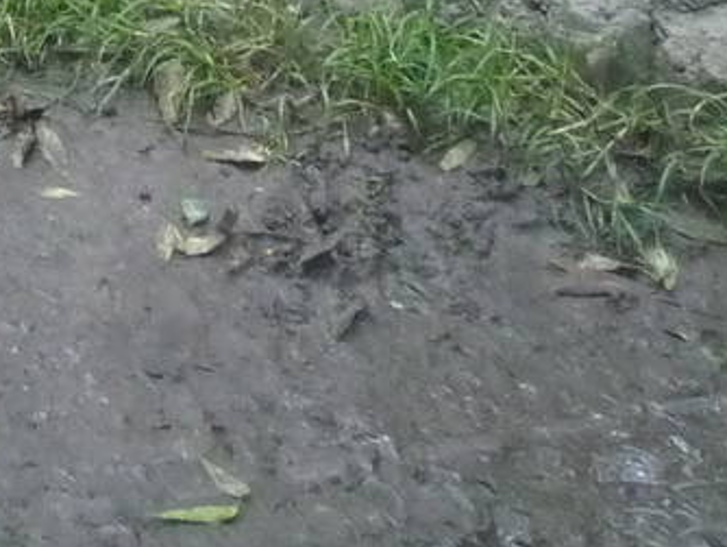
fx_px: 2816
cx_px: -586
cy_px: -686
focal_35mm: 134
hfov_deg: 13.2
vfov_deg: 9.9
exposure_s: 1/60
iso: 400
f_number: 3.3
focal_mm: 4.7
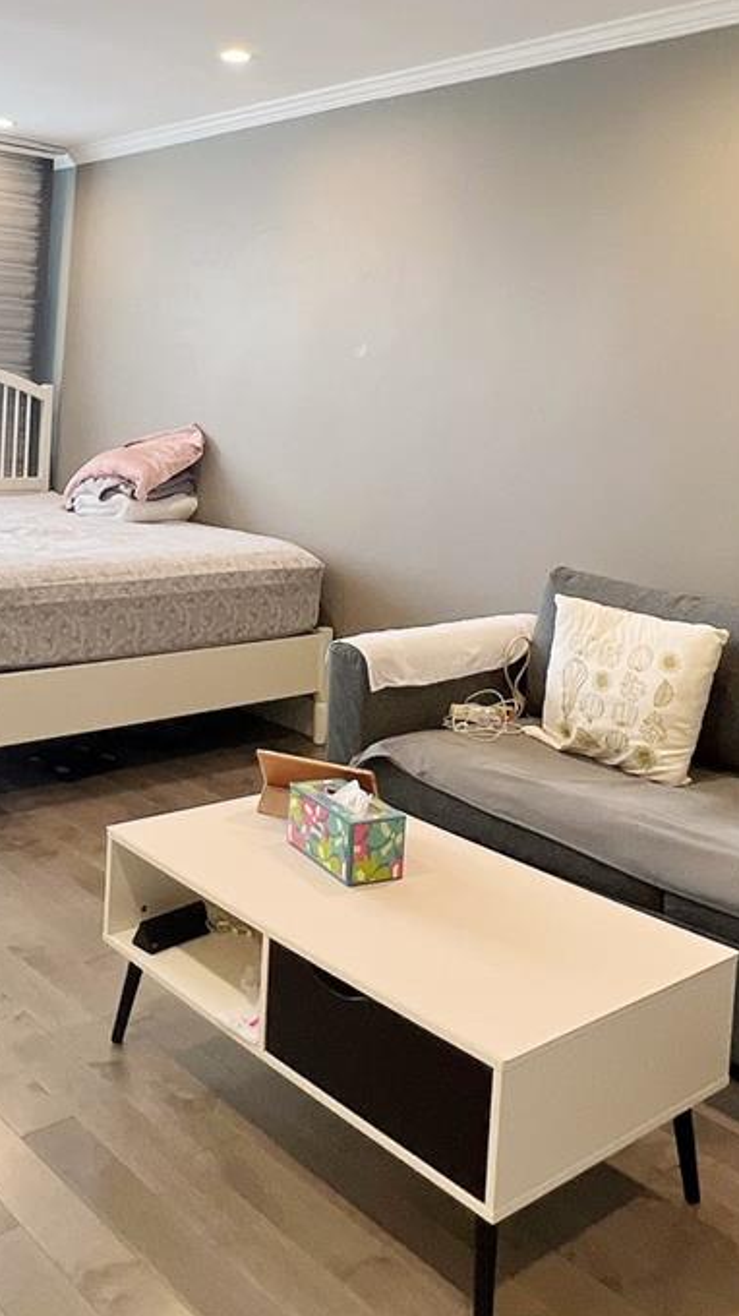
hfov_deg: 36.0
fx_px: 1116
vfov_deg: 59.8
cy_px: 453
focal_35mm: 32
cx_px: 205
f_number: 1.8
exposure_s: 1/100
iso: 125
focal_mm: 1.57
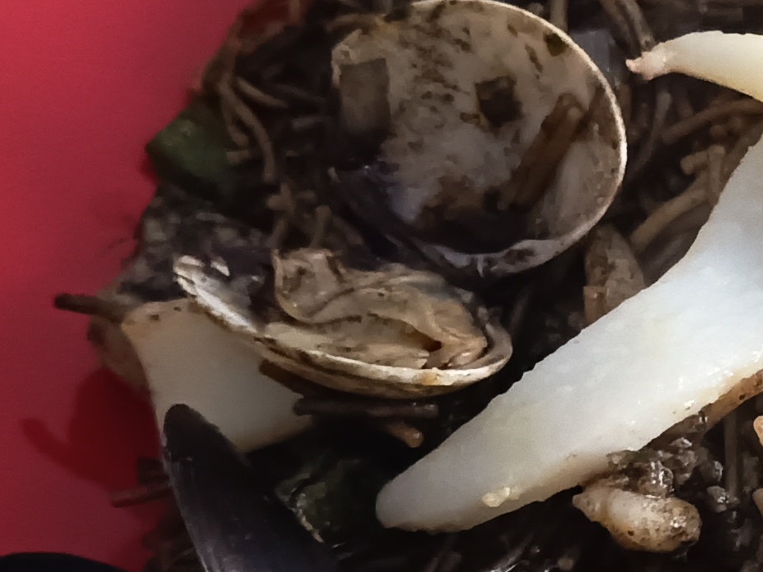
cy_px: 612
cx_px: 1050
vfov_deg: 14.1
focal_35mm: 103
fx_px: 2270
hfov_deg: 17.6
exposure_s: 1/16.7
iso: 3871
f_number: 1.7
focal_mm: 5.24
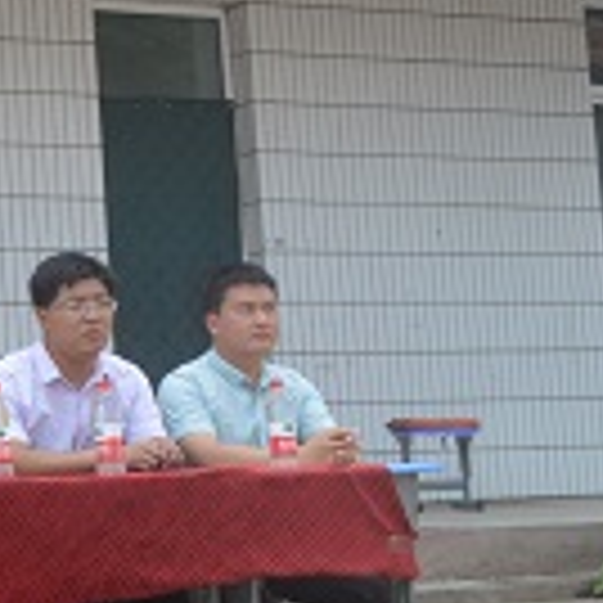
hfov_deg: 12.9
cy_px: 194
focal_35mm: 114
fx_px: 2247
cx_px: -670
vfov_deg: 15.3
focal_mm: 20
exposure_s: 1/160
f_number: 6.3
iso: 100
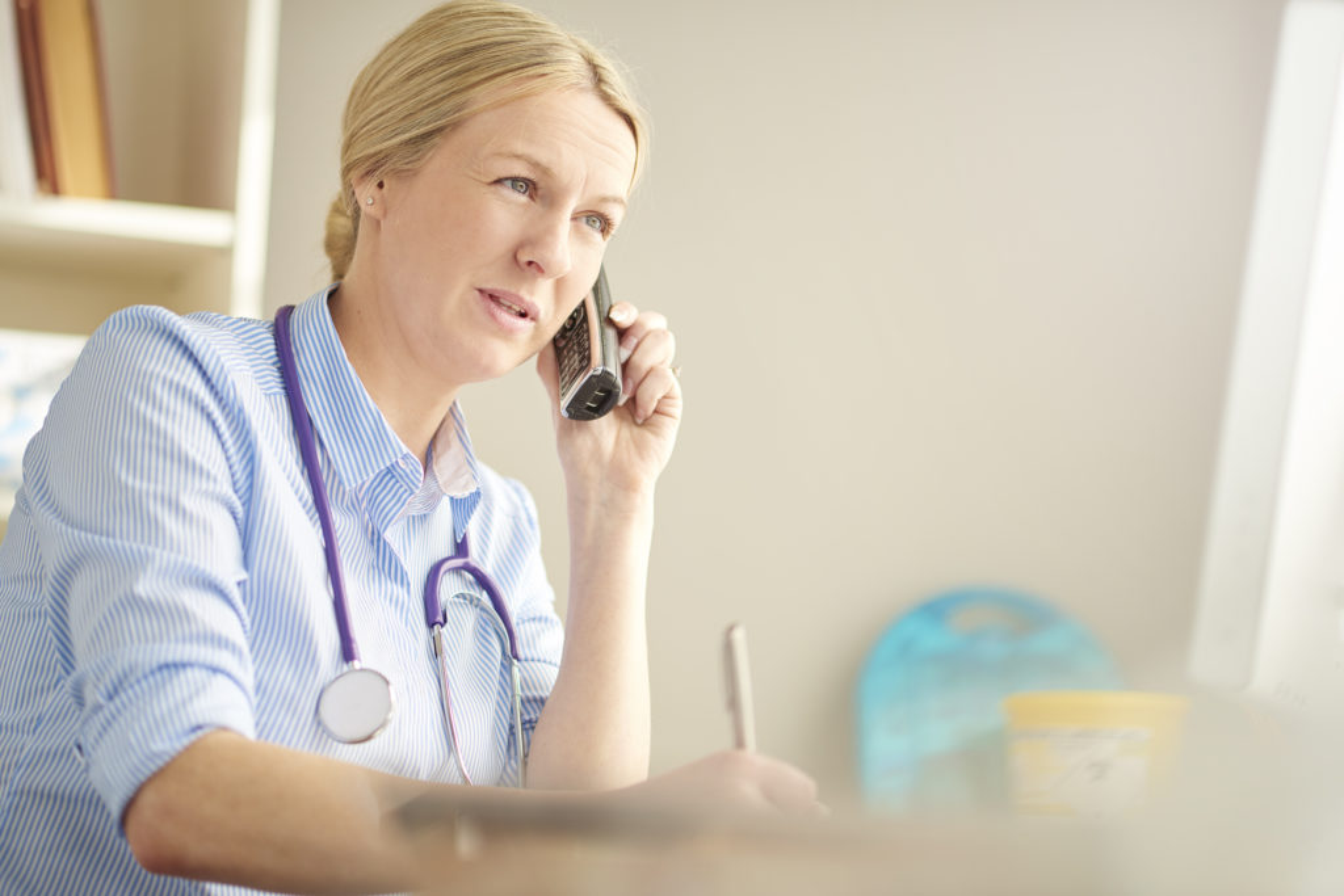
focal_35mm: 85
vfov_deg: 16.1
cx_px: 672
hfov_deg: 23.9
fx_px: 3174
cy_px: 448
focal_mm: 85
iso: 200
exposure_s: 1/1000
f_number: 2
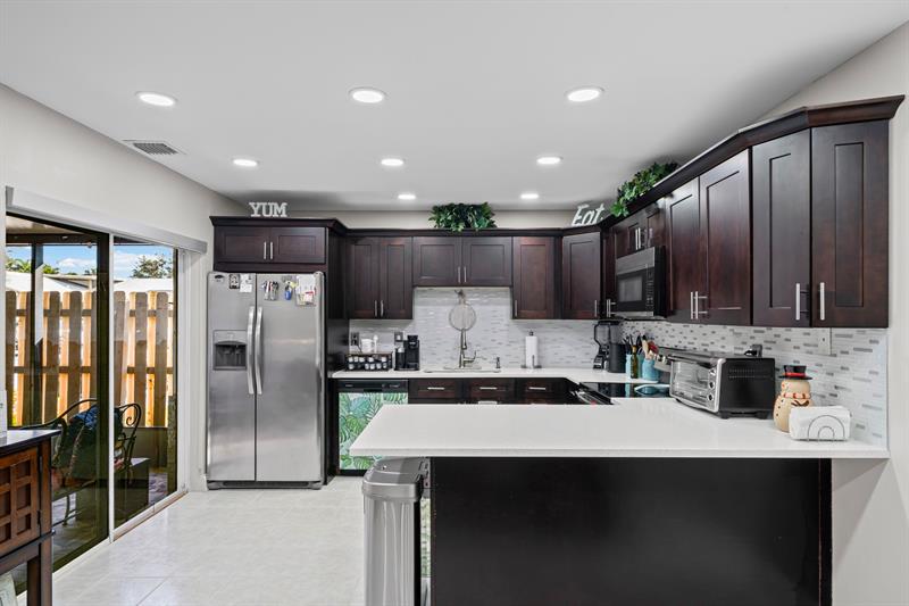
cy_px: 303
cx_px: 454
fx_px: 505
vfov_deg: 61.9
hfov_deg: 84.0
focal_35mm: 20
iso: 100
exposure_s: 1/1.43
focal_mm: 20
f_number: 13
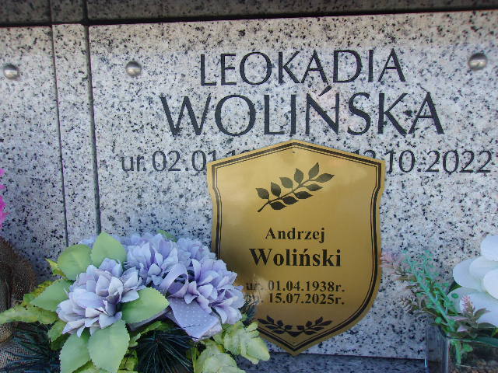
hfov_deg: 65.3
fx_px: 388
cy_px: 186
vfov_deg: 51.4
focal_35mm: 27
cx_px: 249
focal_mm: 4.9
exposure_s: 1/280
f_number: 3
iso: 80
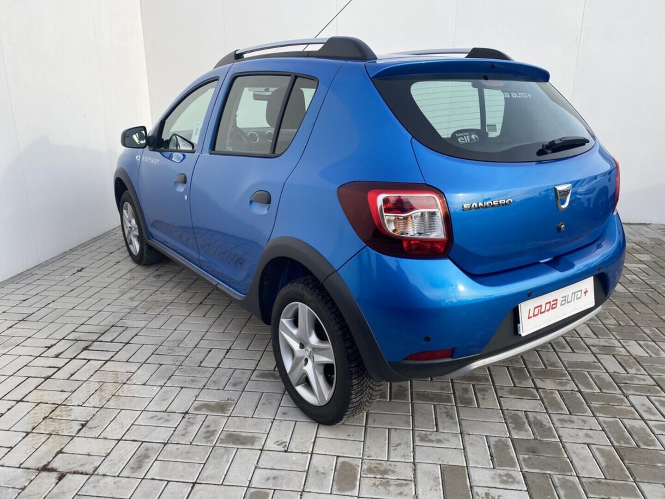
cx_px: 332
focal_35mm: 26
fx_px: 499
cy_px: 250
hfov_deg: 67.3
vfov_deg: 53.1
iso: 32
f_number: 1.8
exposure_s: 1/884
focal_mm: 4.25
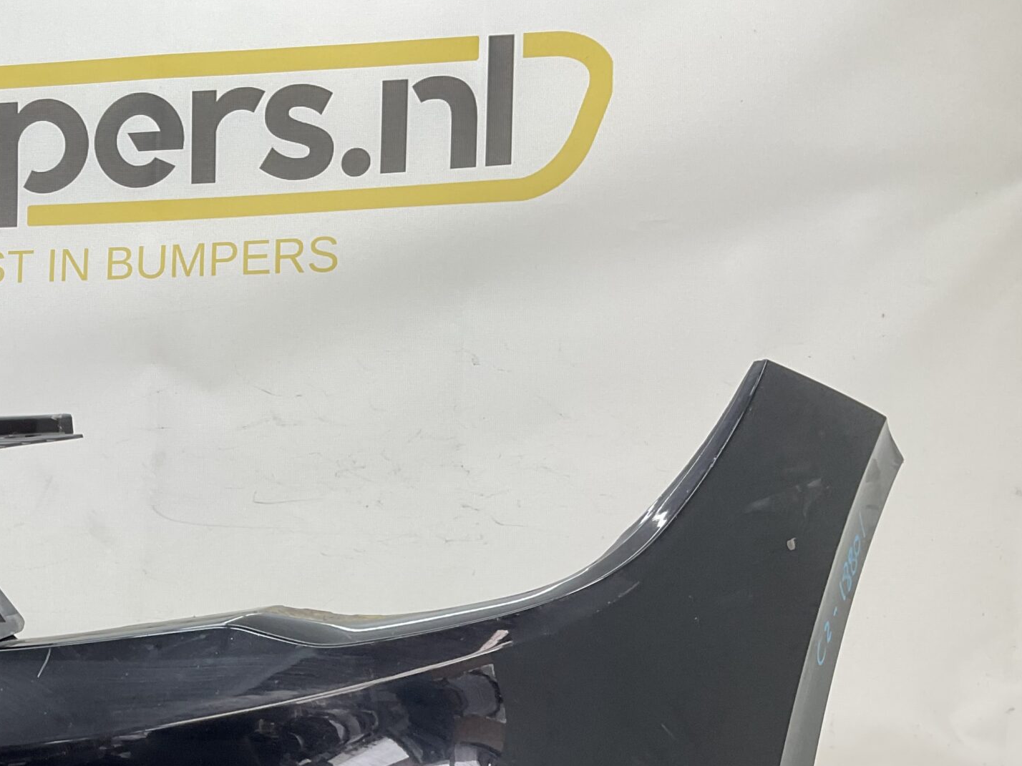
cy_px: 676
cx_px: 134
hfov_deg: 35.0
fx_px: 1535
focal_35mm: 52
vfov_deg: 27.1
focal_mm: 3
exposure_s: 1/120
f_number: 1.8
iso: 25
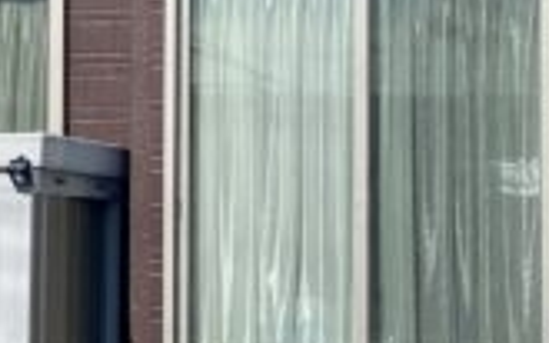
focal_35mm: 171
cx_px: -43
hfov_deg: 12.1
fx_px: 2558
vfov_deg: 7.7
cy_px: 150
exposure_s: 1/4608
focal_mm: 4.25
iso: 32
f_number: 1.8
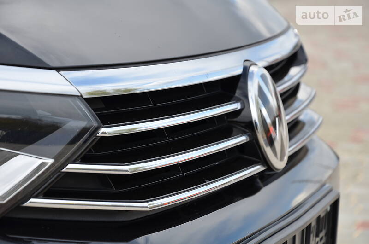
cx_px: 184
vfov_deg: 8.7
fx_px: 1611
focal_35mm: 158
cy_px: 122
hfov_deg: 13.1
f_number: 8
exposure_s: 1/250
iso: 200
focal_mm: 105
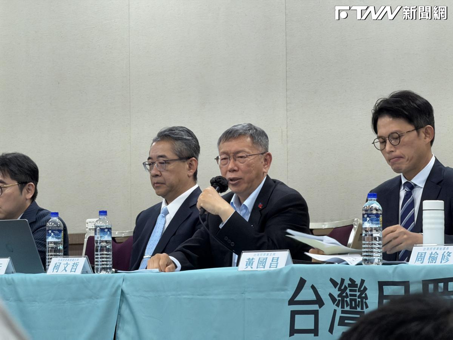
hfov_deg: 9.9
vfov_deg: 7.4
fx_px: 2617
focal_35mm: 200
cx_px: 226
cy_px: 170
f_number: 2.8
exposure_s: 1/60
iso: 250
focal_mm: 16.89
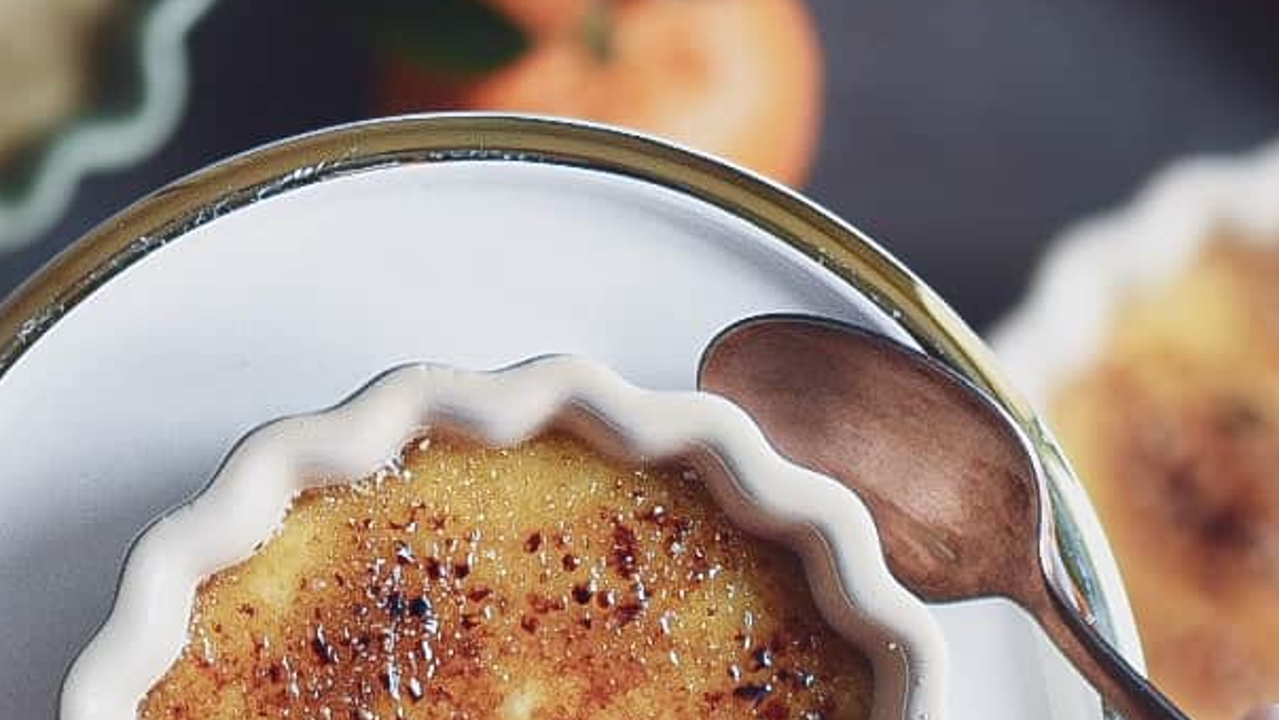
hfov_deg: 7.3
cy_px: 684
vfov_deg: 4.1
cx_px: 745
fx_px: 10006
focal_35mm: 295
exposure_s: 1/125
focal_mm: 105
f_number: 3
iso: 560
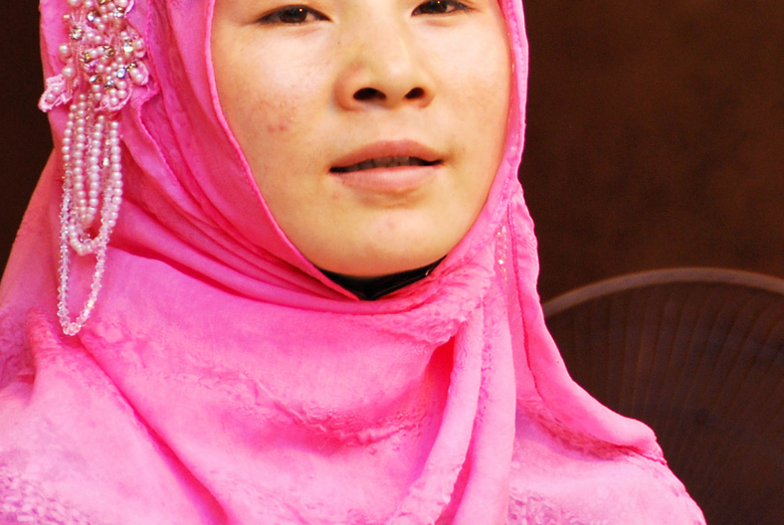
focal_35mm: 614
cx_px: 666
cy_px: 51
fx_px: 13391
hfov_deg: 3.4
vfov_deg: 2.2
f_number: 5.6
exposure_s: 1/80
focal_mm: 200
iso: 400
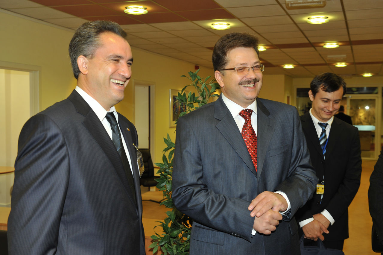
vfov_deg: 29.8
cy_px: 128
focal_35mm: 45
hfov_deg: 43.6
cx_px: 192
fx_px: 478
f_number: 5.6
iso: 800
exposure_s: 1/80
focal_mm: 45
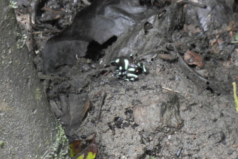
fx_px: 2802
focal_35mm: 424
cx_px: 127
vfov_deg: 3.2
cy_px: 80
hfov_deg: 4.9
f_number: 5.6
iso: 200
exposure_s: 1/3.5
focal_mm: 54
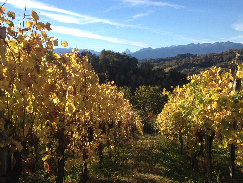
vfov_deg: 30.9
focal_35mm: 47
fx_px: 330
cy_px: 99
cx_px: 122
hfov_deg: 40.4
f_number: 2.4
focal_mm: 4.28
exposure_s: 1/968
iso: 50
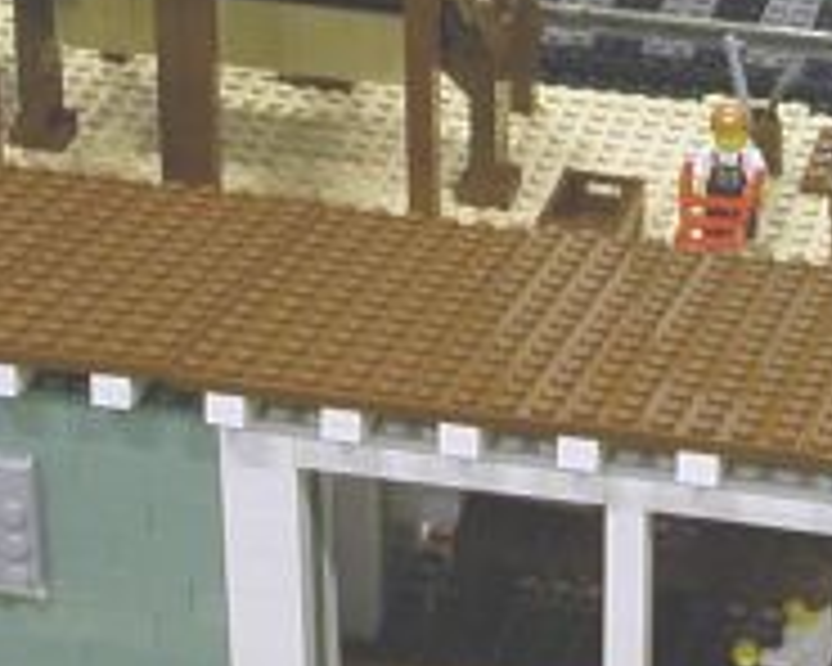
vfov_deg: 9.9
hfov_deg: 12.3
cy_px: 76
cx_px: 872
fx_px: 3817
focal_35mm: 155
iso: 100
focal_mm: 7.5
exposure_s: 1/15.1
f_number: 3.2
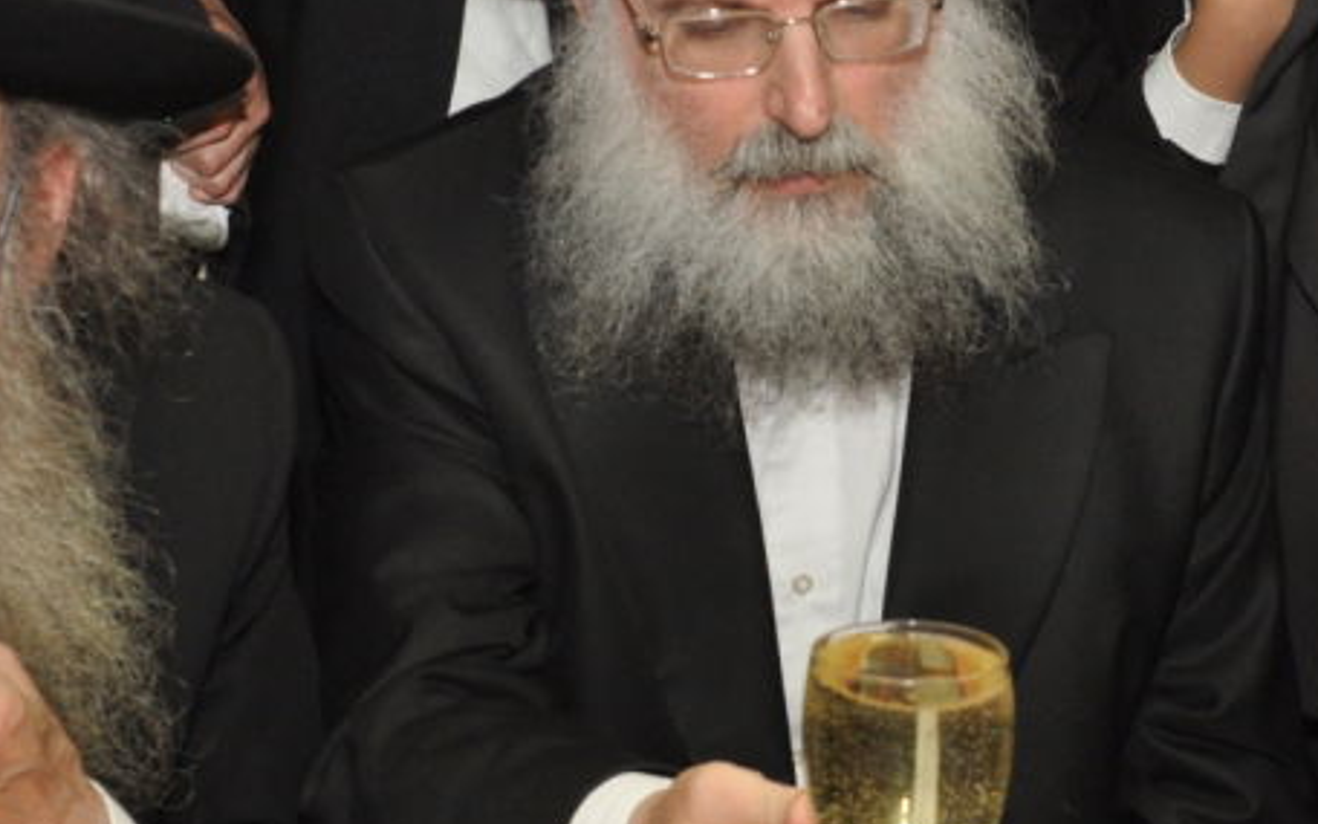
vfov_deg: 13.6
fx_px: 3448
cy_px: 321
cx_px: 760
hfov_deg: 21.6
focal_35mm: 96
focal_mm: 28
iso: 640
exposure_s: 1/60
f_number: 5.6
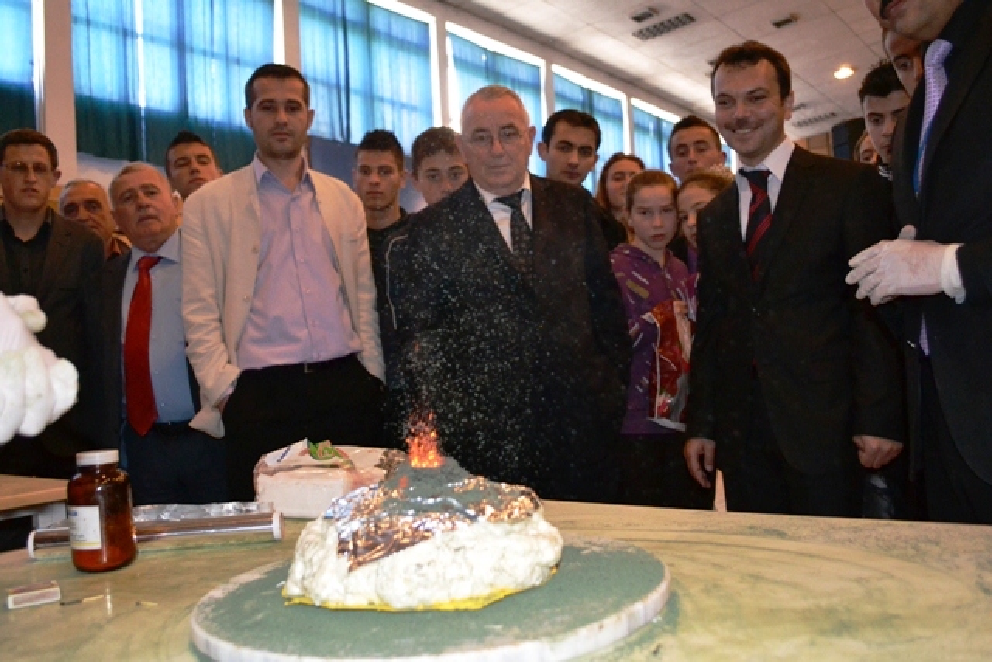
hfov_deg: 61.9
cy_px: 331
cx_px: 496
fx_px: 827
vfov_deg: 43.6
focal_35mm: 30
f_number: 3.8
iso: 2500
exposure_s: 1/60
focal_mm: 20
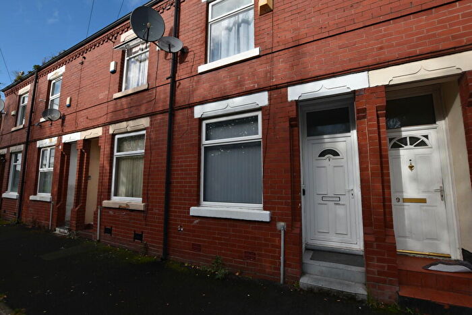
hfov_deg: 100.4
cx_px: 236
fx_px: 197
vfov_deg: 77.4
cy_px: 158
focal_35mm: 15
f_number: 8
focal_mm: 10
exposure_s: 1/250
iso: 100
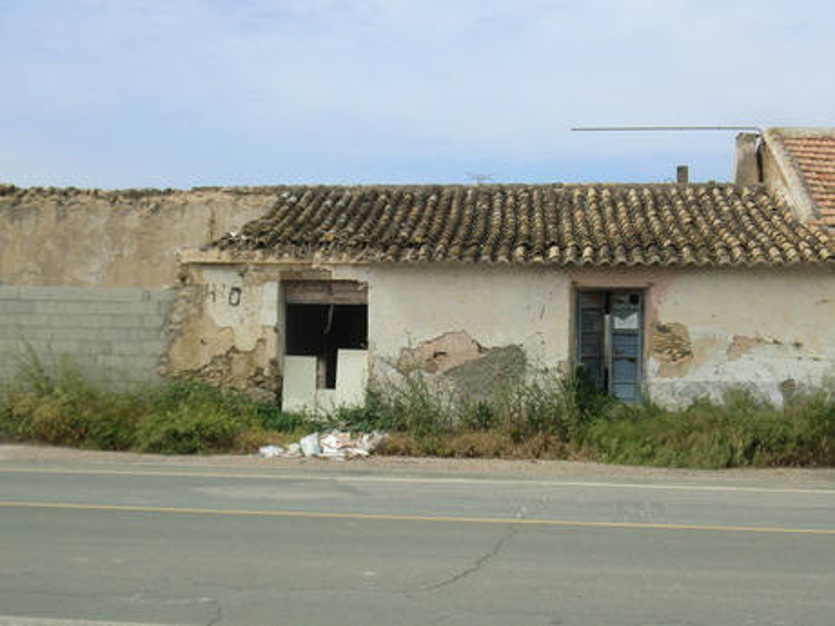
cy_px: 313
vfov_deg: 28.0
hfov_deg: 36.8
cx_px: 418
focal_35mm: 52
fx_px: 1254
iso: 64
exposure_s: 1/1000
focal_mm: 9.3
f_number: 3.7
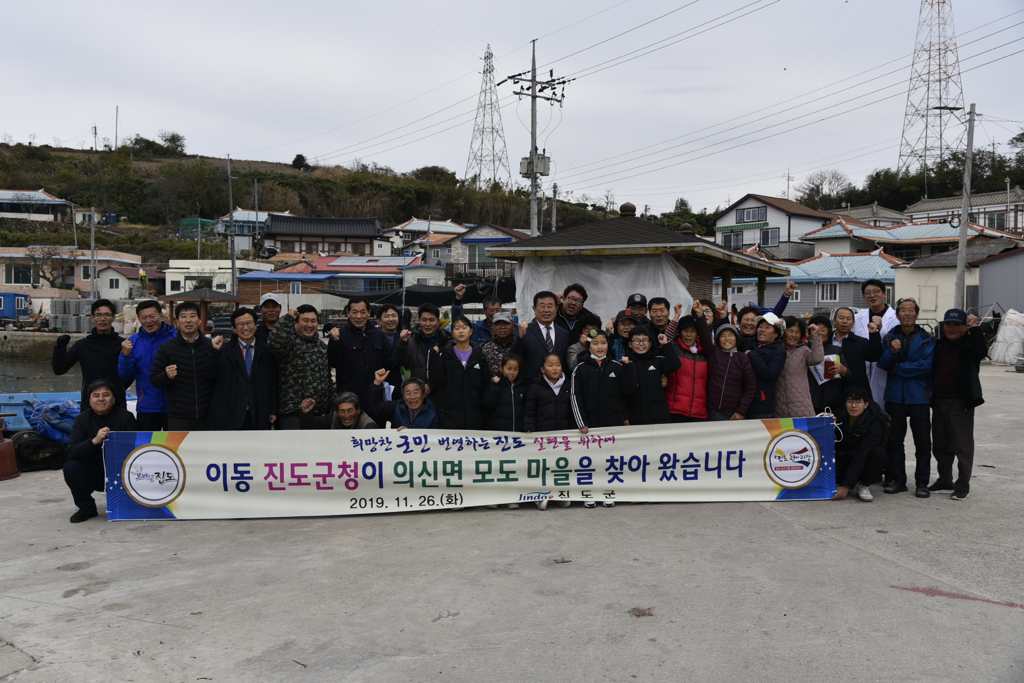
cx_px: 498
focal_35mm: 31
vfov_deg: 42.3
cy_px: 331
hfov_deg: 60.3
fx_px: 882
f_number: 5
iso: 100
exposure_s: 1/250
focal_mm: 30
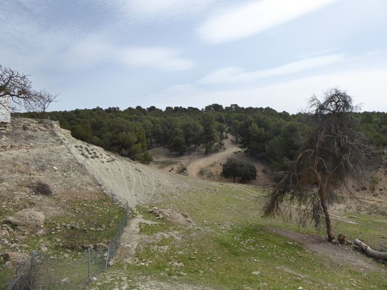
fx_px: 279
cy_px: 145
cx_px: 194
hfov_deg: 69.4
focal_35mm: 25
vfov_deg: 54.8
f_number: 3.3
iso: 125
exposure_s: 1/1300
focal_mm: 4.3
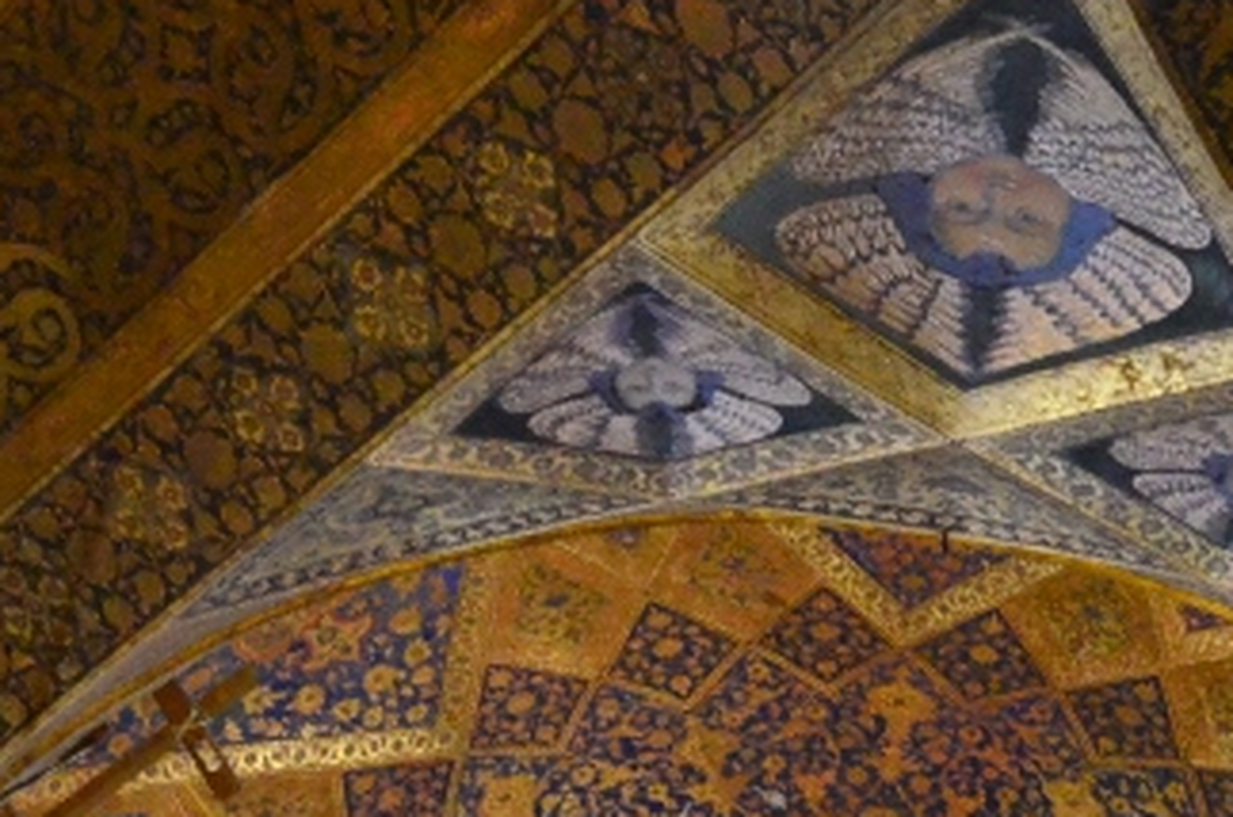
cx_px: 1115
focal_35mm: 107
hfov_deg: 18.8
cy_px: 1134
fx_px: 3657
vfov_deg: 12.3
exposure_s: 1/80
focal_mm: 18
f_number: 5
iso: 4500
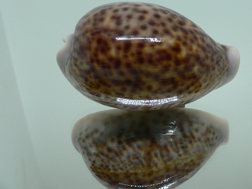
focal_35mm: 47
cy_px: 75
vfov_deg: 30.8
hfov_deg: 40.3
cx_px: 150
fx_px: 342
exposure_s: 1/60
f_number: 2.8
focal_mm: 4.6
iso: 150
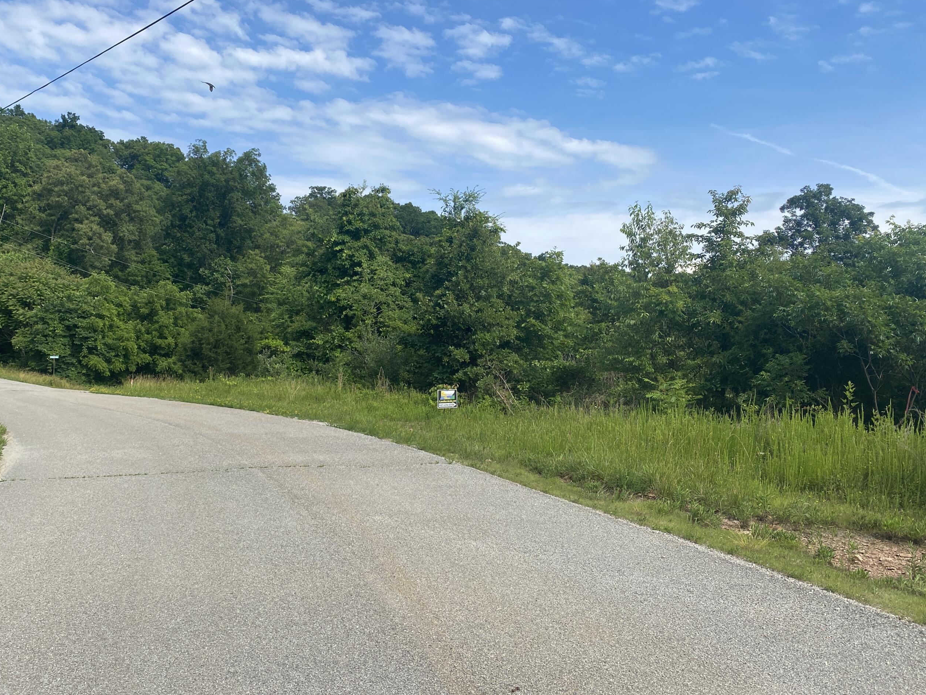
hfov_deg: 58.2
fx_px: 829
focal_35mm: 31
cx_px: 418
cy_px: 320
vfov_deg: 45.4
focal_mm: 4.25
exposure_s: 1/2410
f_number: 1.8
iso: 32
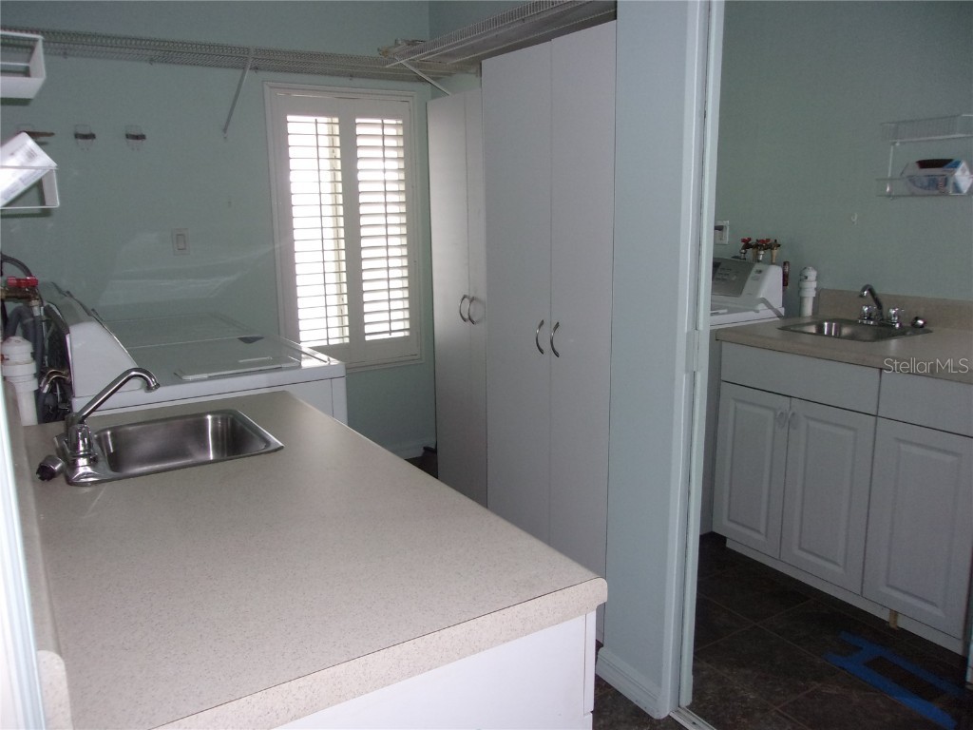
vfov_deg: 51.4
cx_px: 486
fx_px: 759
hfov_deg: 65.3
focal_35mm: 27
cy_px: 365
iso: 200
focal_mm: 4.9
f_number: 3
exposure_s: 1/34
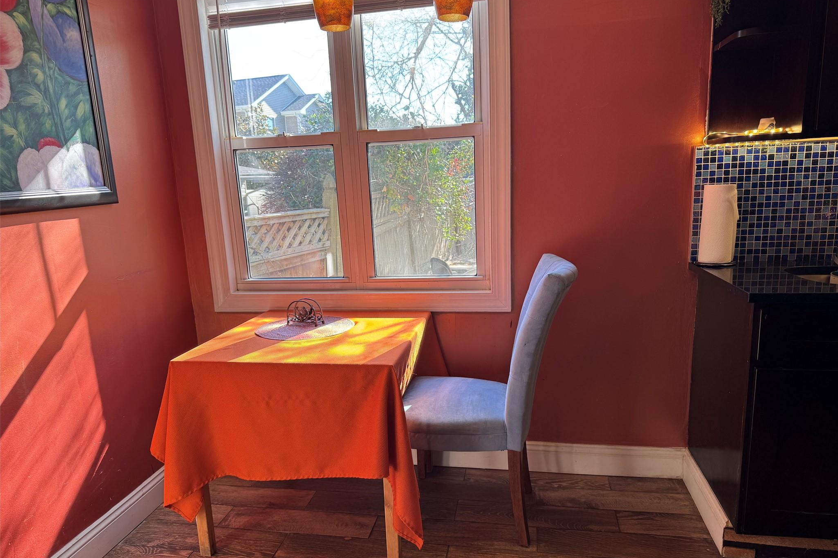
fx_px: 582
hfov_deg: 71.5
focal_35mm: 25
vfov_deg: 51.2
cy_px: 302
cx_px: 419
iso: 64
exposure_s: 1/120
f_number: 1.78
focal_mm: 6.76
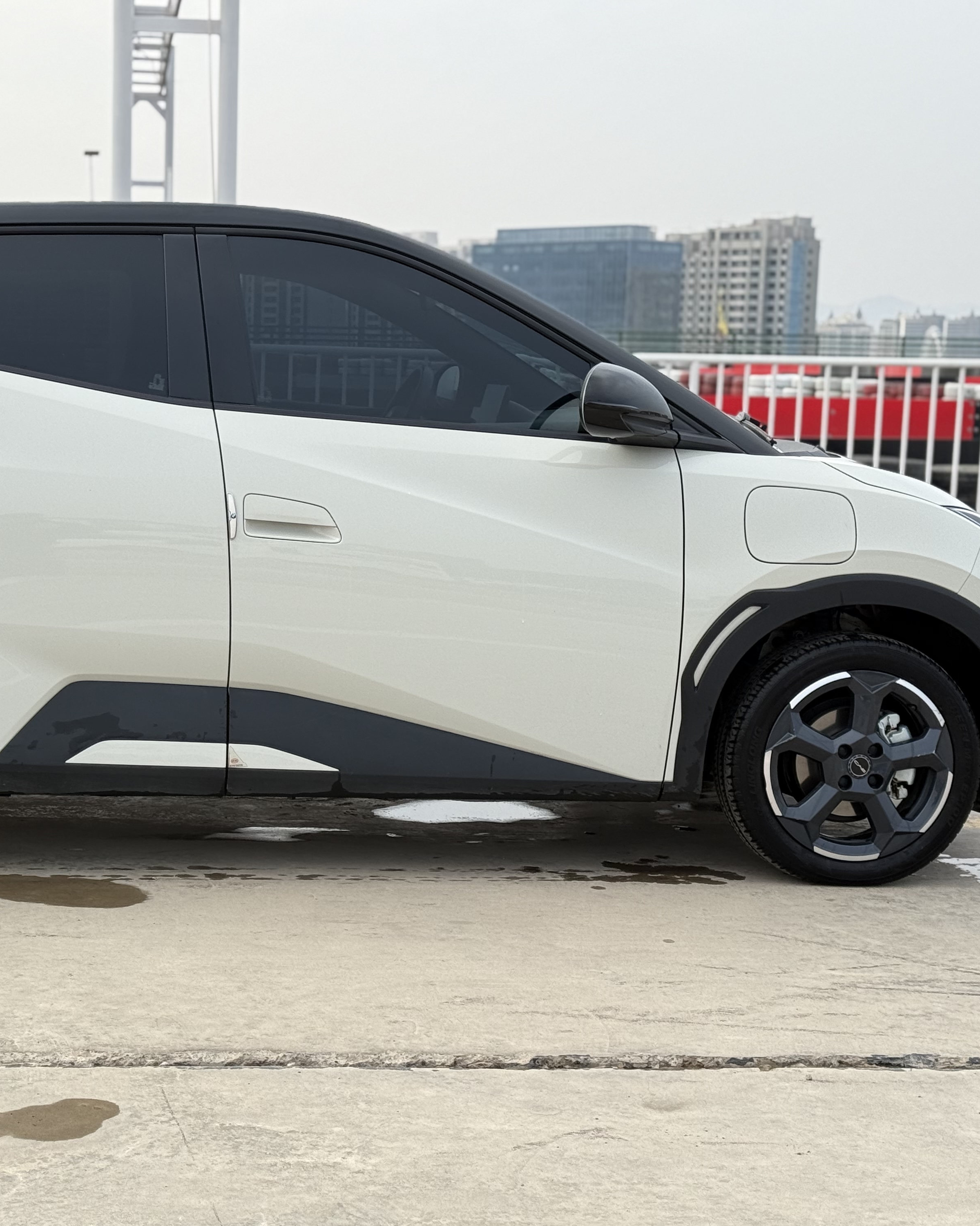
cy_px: 611
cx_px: 266
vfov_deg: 30.0
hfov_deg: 24.0
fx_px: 2284
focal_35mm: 63
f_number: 1.78
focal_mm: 6.76
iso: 80
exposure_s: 1/987
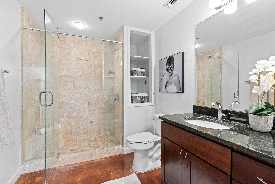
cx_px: 138
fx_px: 122
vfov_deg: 73.7
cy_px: 92
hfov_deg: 96.7
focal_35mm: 16
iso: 320
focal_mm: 16
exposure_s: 1/2
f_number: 7.1
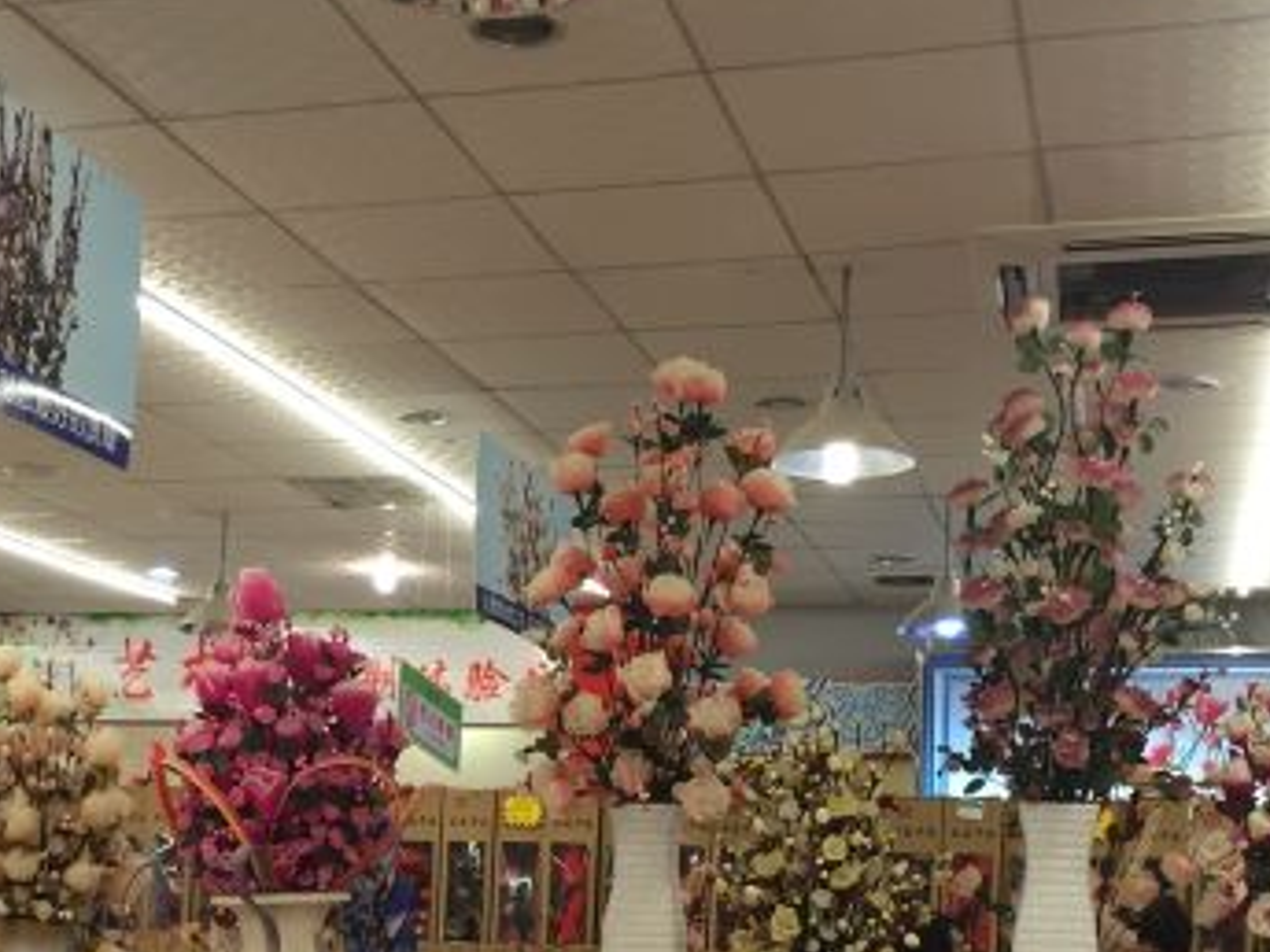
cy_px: 869
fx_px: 2165
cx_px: 443
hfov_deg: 32.5
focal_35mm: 59
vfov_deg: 24.1
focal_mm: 4.15
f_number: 2.2
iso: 80
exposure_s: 1/33
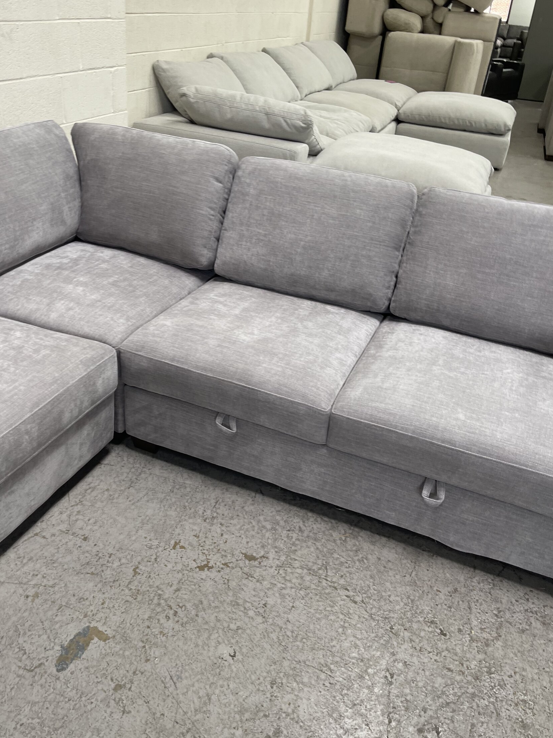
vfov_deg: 61.7
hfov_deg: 48.2
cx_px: 254
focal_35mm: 29
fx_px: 618
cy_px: 358
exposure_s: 1/60
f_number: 1.6
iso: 80
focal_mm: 5.1
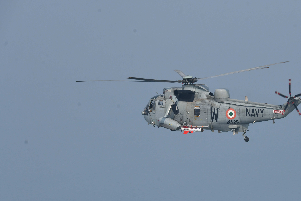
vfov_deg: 4.3
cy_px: 130
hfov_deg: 6.5
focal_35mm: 318
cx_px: 210
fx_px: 2659
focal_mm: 220
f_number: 10
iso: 500
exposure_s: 1/1600
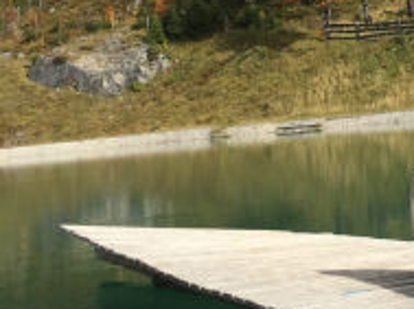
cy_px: -123
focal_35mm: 100
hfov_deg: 18.7
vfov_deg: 14.0
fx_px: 1194
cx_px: 482
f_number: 2.2
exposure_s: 1/2083
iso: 32
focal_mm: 4.15
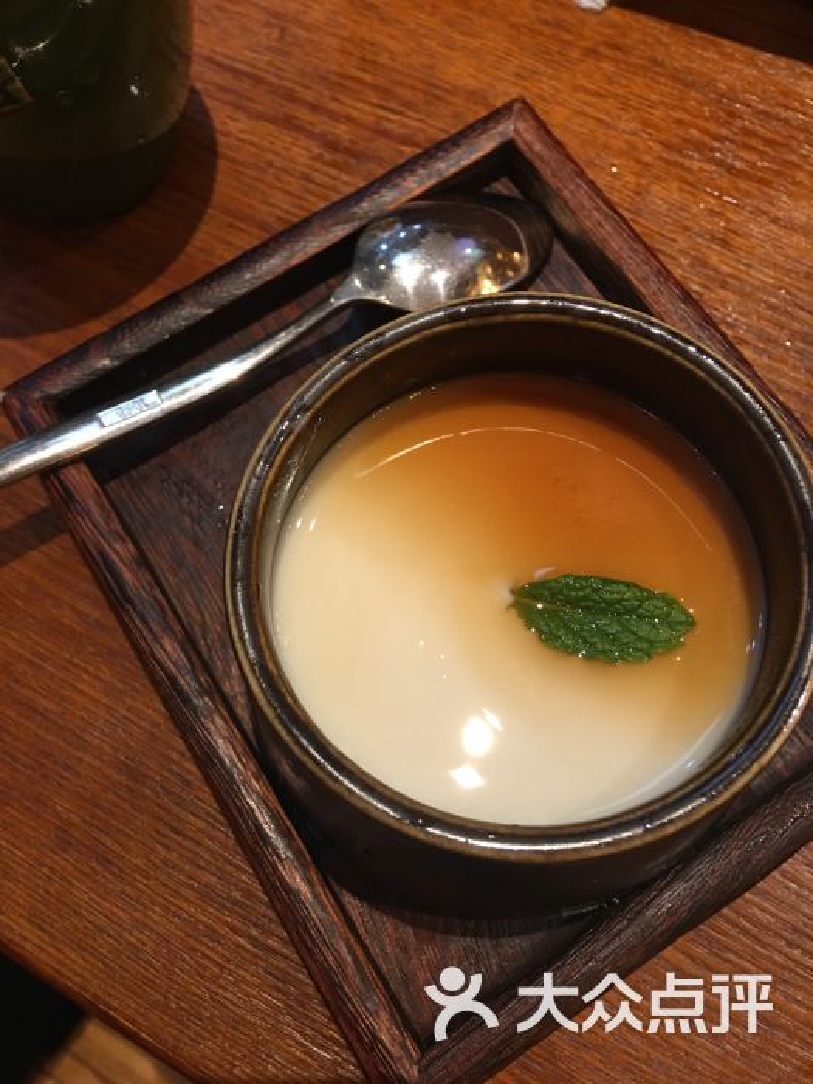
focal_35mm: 29
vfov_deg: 61.7
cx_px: 406
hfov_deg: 48.2
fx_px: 908
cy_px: 542
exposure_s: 1/17
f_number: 2.2
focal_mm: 4.15
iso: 64
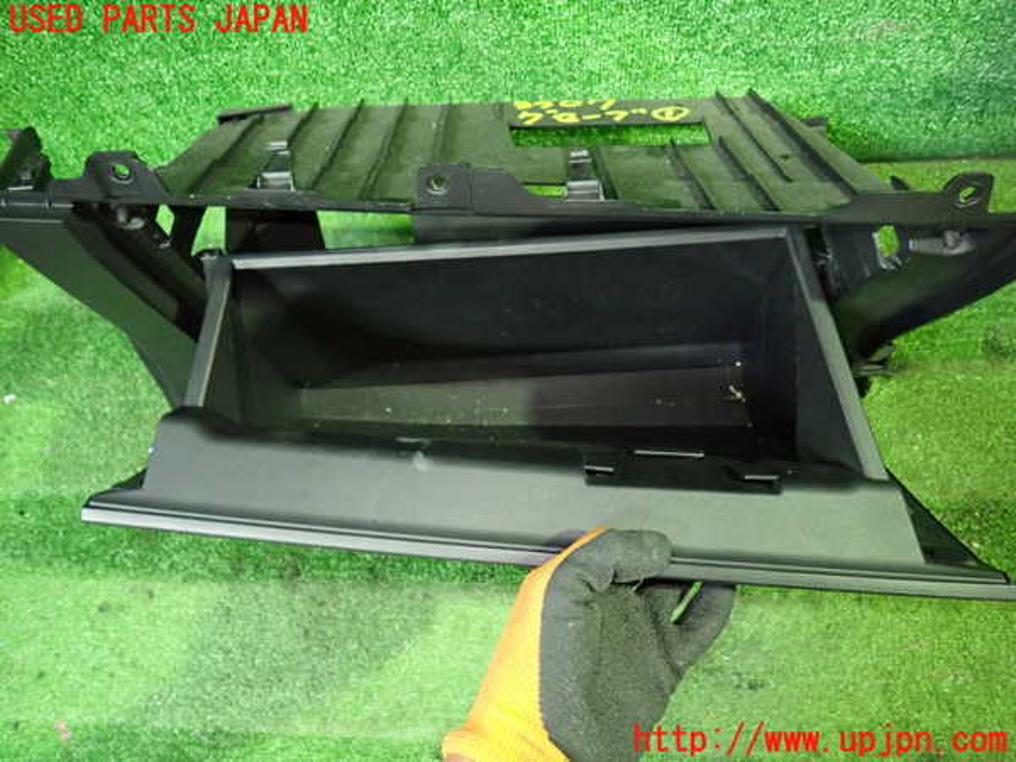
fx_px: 734
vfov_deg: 54.9
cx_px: 508
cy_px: 381
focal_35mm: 25
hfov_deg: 69.4
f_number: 2
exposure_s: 1/25
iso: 800
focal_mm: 4.5
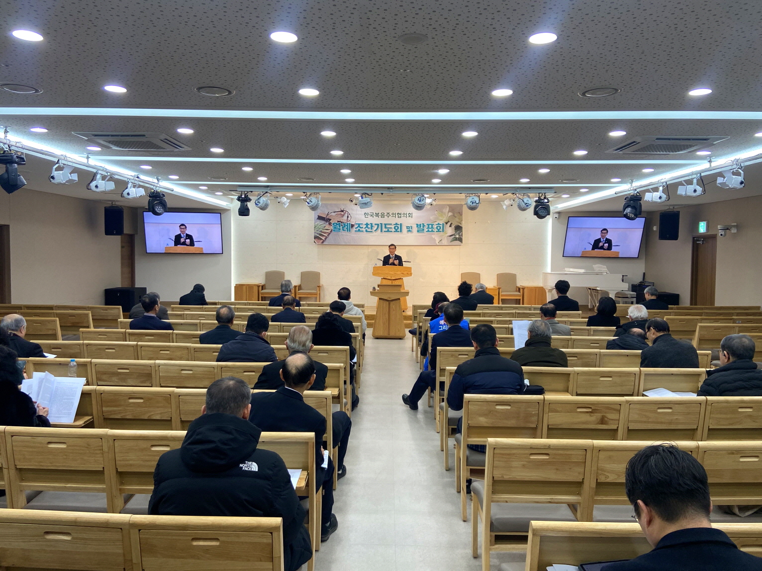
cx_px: 381
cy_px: 286
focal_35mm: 26
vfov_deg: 53.1
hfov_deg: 67.3
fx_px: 572
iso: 100
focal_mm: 4.25
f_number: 1.8
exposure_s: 1/120
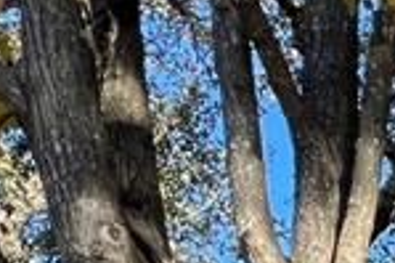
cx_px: 962
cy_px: 797
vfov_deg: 10.4
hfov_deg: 14.3
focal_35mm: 93
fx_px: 1019
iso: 32
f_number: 1.8
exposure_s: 1/199
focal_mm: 1.57
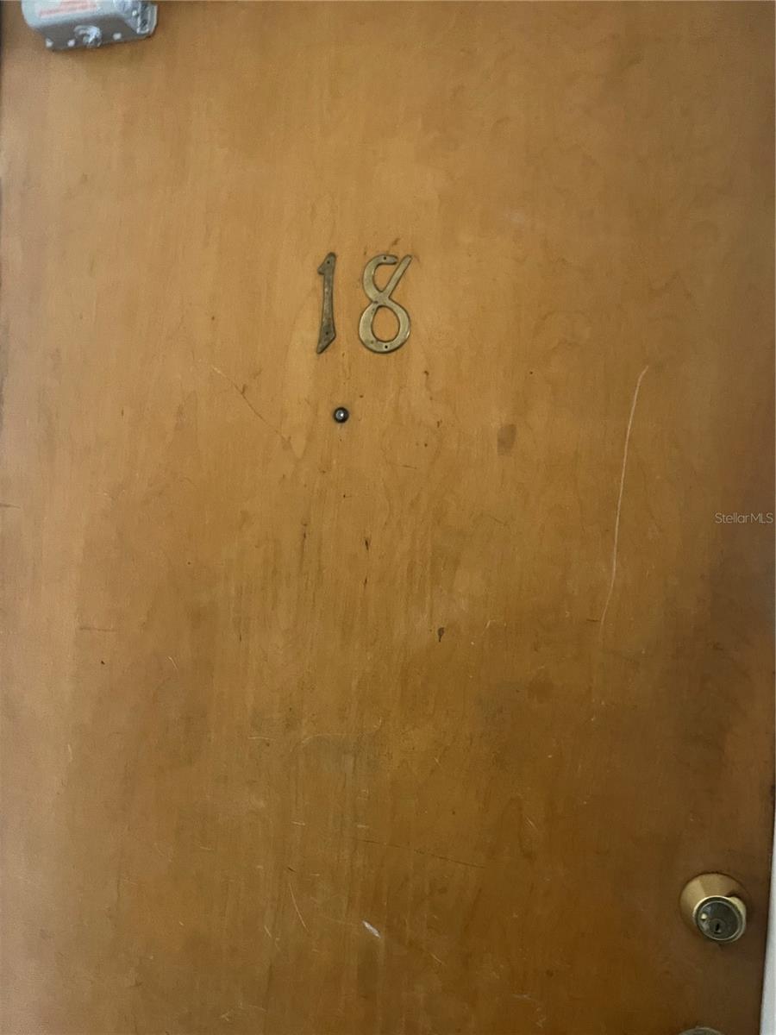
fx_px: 777
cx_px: 388
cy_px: 518
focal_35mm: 26
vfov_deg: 67.3
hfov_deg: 53.1
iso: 640
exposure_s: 1/33
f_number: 1.6
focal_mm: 4.2
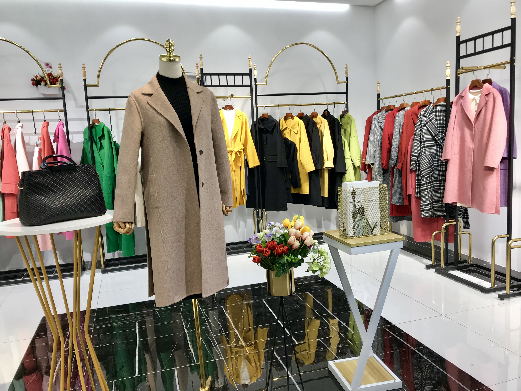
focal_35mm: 28
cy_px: 196
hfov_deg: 63.4
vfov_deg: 49.7
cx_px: 260
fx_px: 421
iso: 20
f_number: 1.8
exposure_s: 1/121
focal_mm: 3.99
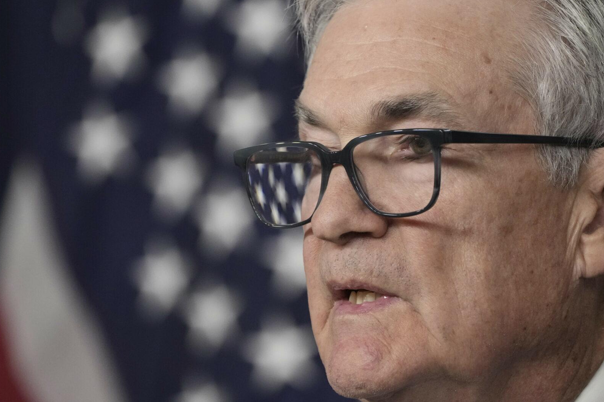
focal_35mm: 645
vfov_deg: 2.1
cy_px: 195
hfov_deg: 3.2
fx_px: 10822
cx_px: 293
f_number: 5.6
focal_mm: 400
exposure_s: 1/400
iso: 4000
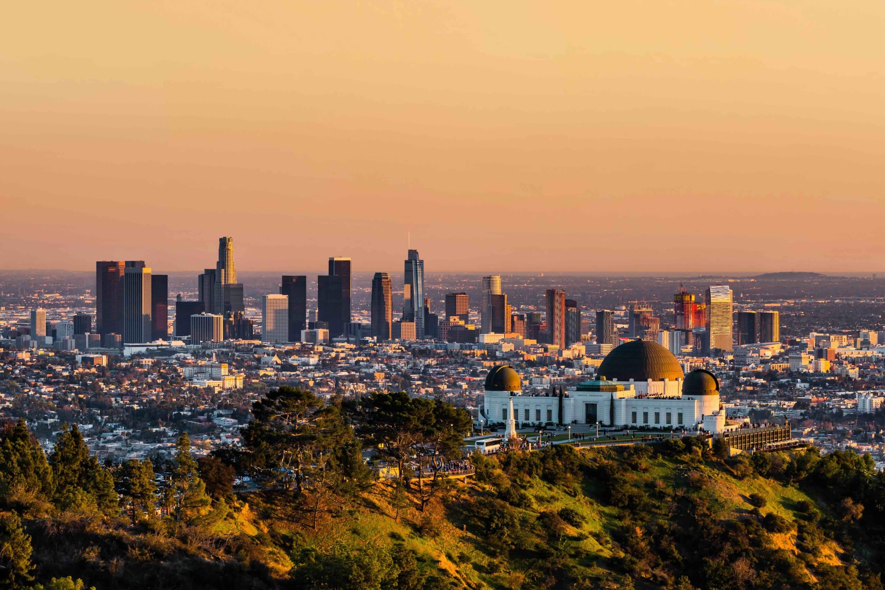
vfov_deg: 9.7
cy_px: 295
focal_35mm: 142
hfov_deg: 14.4
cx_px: 442
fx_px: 3491
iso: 100
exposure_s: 1/30
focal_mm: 95
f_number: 9
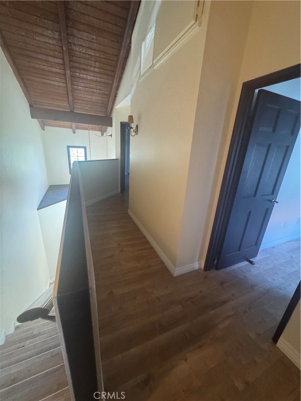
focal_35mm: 14
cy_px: 200
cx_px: 150
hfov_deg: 85.7
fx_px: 162
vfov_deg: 102.1
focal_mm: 2.22
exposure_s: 1/60
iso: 1000
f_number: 2.2
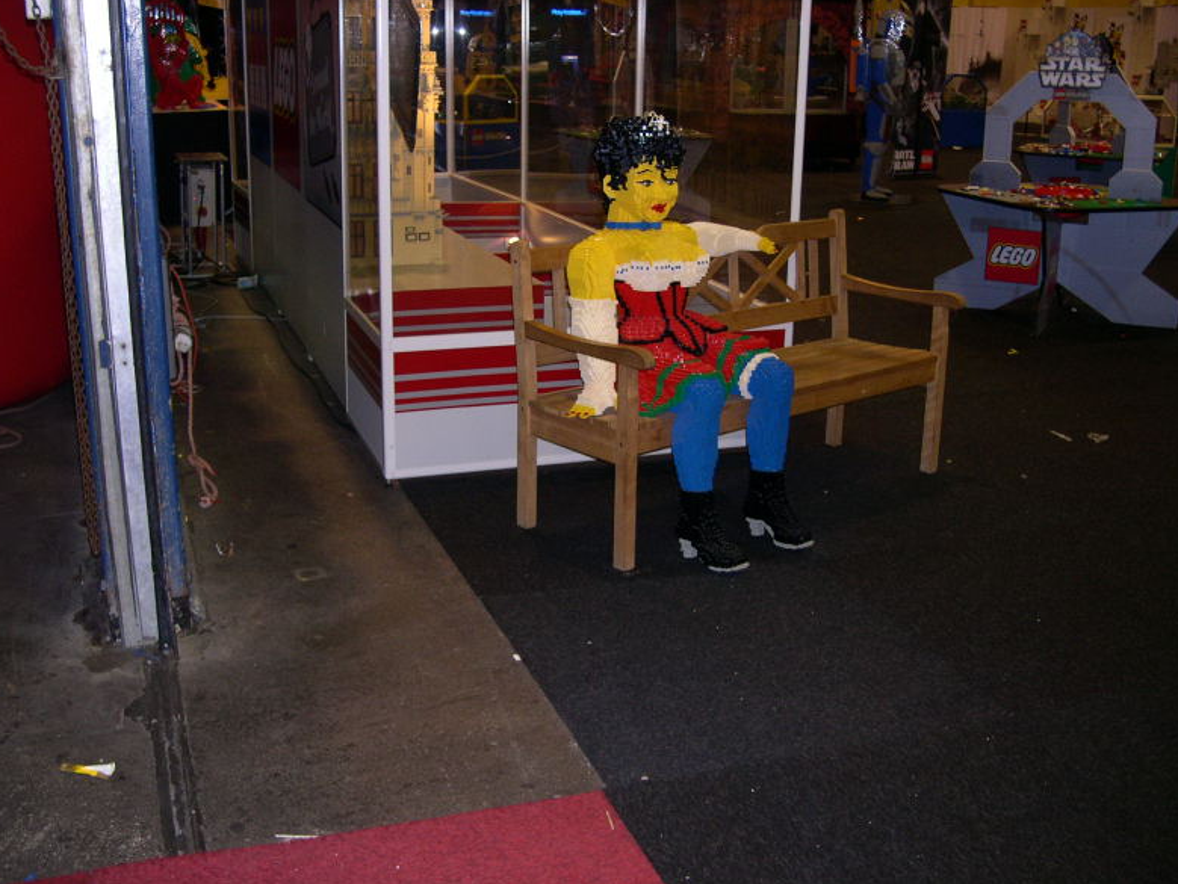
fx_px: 1328
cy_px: 437
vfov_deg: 36.8
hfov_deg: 47.8
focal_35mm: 39
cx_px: 581
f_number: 2.8
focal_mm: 8
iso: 262
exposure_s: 1/60
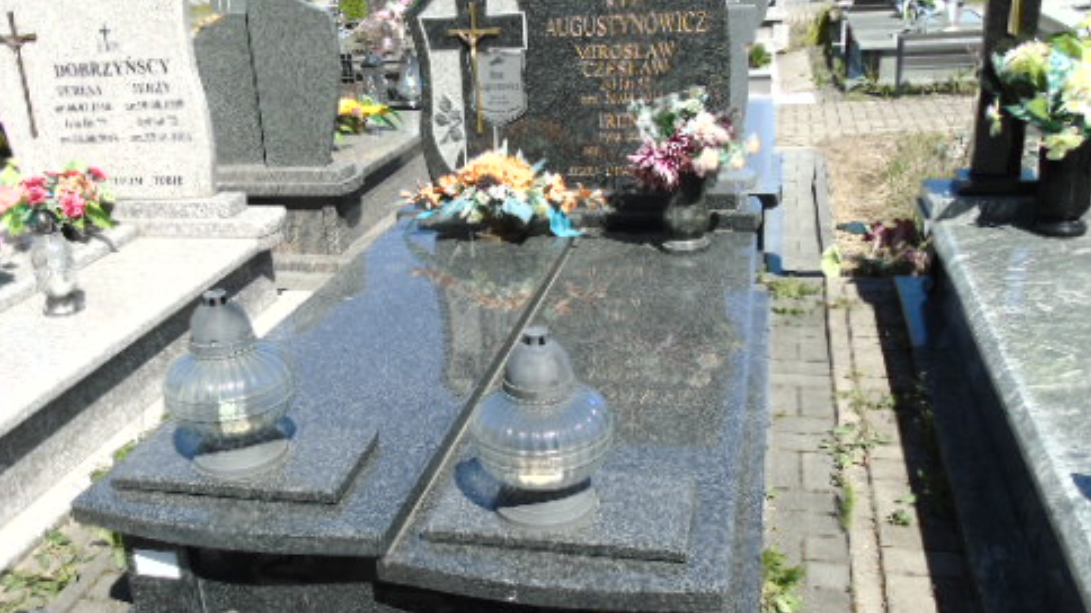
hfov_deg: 55.1
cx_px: 464
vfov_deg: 32.8
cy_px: 345
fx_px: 1041
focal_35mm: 36
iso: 80
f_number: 3.4
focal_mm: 4.4
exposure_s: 1/800
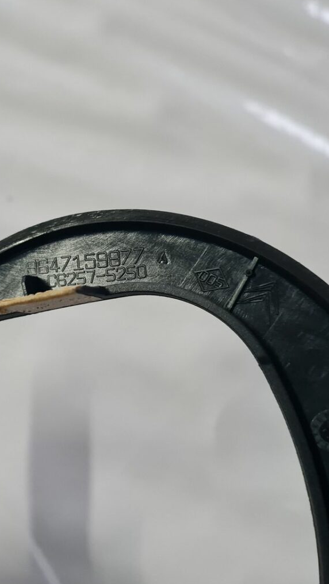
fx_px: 605
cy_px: 287
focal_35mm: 39
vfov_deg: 51.6
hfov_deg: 30.2
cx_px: 109
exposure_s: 1/50
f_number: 1.8
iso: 640
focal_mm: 5.4
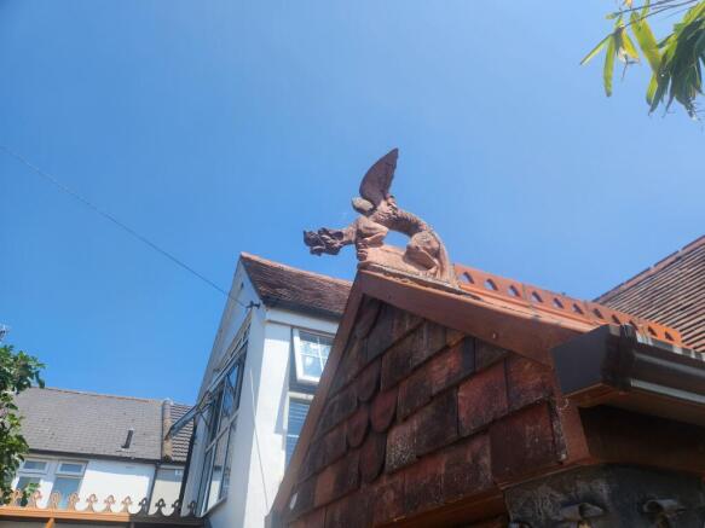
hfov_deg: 73.9
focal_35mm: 23
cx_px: 352
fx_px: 468
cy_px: 264
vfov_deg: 58.9
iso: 20
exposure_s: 1/1242
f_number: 1.8
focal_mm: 5.4
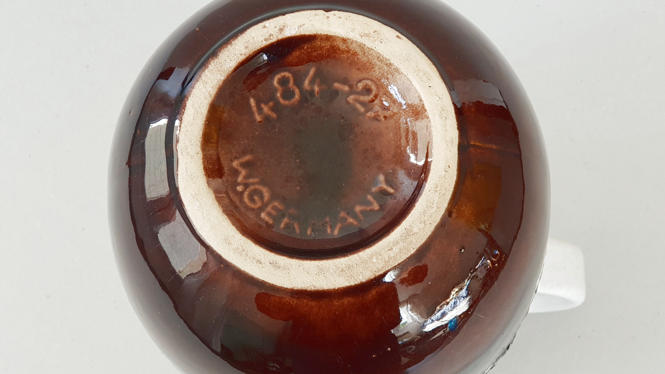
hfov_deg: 36.6
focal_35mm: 57
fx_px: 1005
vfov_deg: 21.1
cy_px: 207
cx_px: 332
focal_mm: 6
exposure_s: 1/33
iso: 64
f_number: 2.4
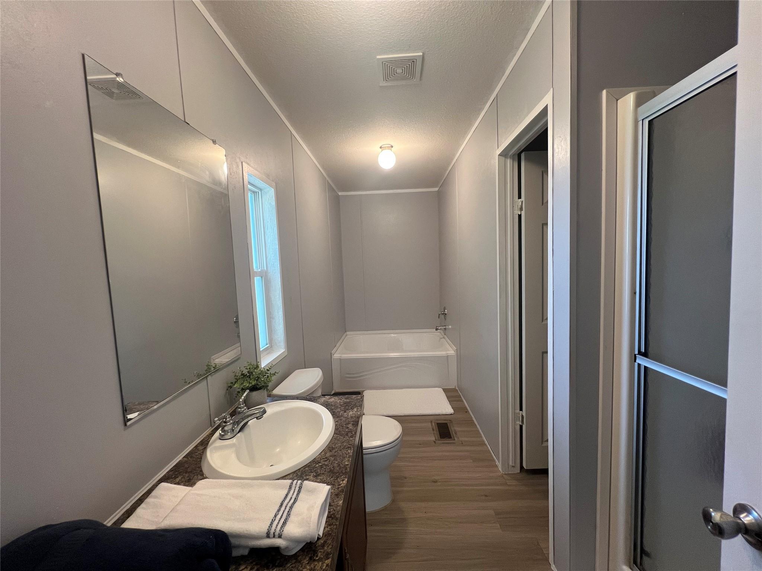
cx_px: 381
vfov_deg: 89.9
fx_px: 286
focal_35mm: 13
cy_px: 286
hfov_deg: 106.2
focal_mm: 1.57
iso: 160
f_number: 1.8
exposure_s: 1/120
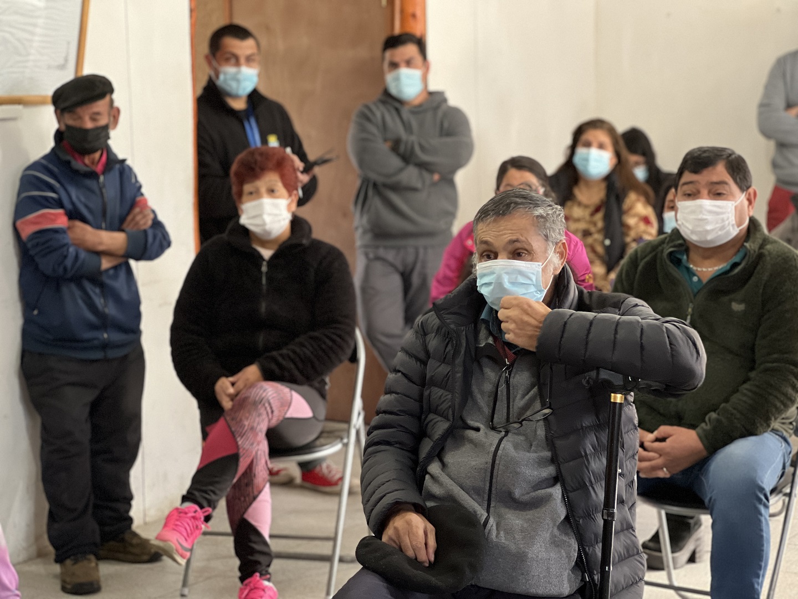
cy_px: 300
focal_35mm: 77
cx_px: 399
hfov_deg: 25.3
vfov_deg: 19.2
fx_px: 1776
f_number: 2.8
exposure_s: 1/33
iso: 400
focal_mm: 9
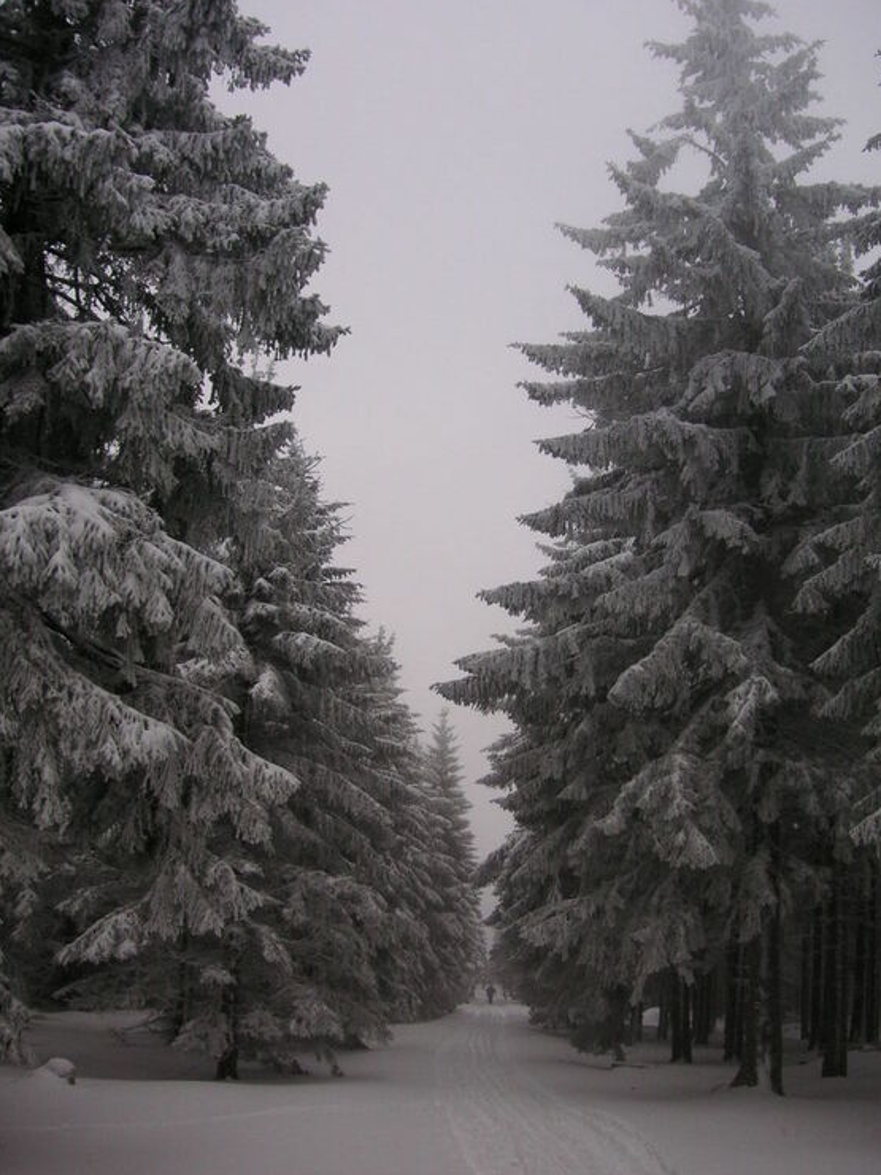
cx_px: 473
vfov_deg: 46.8
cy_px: 545
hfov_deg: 35.9
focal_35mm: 40
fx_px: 1357
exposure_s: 1/350
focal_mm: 6.1
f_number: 2.8
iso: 50
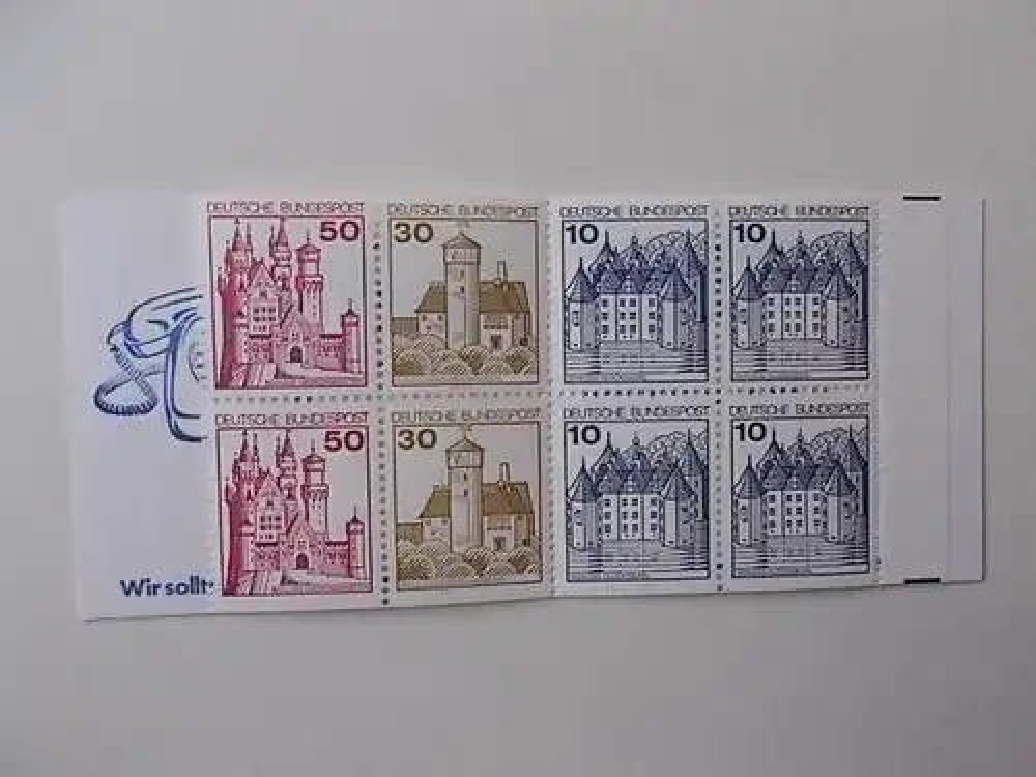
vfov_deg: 53.1
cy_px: 388
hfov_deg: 67.3
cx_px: 518
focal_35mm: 26
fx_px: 778
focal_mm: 4.6
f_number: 3.2
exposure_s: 1/25
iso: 140
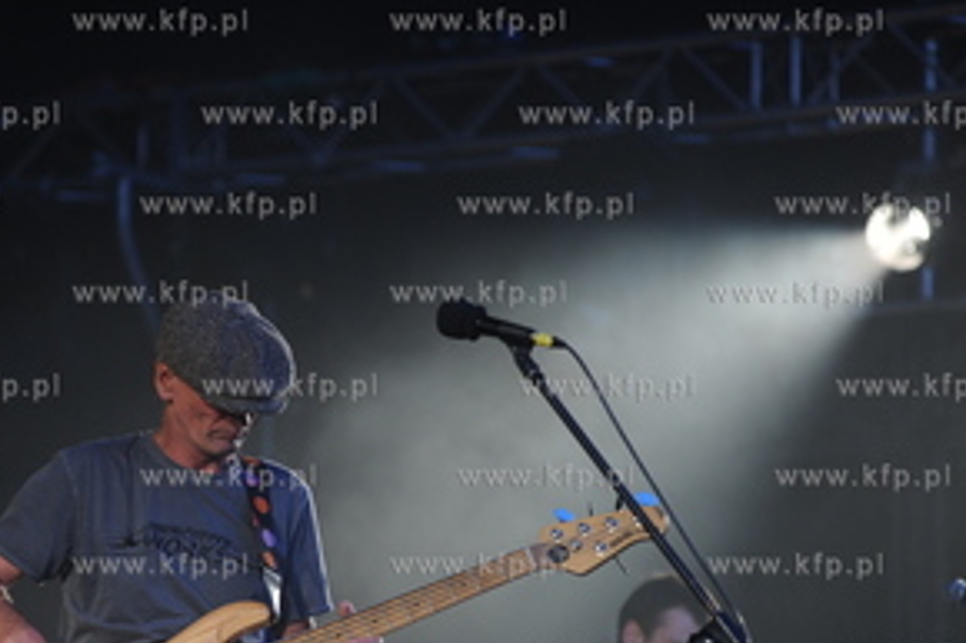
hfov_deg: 7.5
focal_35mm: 276
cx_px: 406
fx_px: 7401
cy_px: 430
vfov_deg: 5.0
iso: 1000
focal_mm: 200
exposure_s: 1/200
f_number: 4
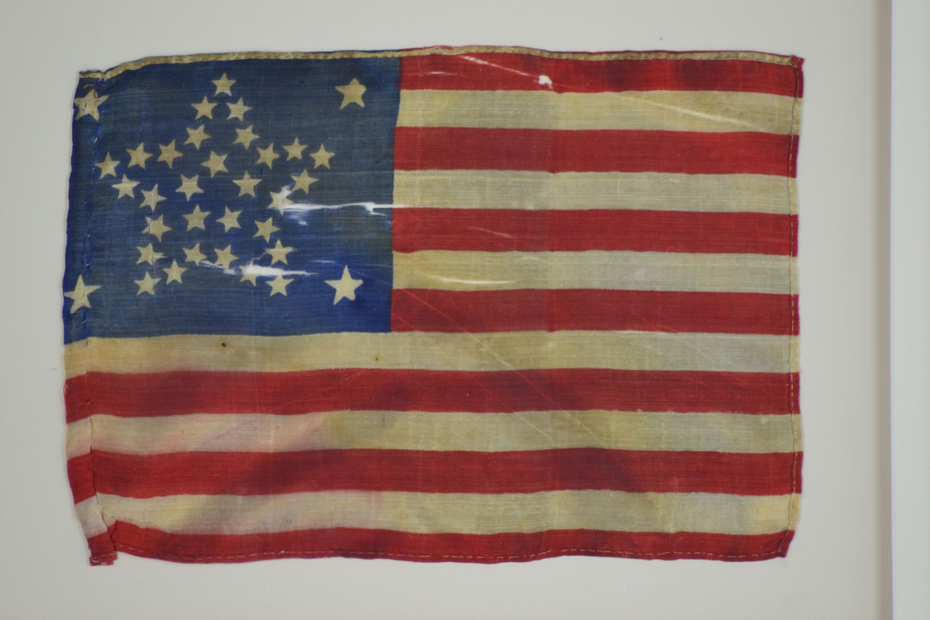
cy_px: 310
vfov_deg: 3.4
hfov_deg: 5.1
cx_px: 465
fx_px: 10462
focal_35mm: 405
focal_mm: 270
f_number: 6.3
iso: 800
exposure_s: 1/125
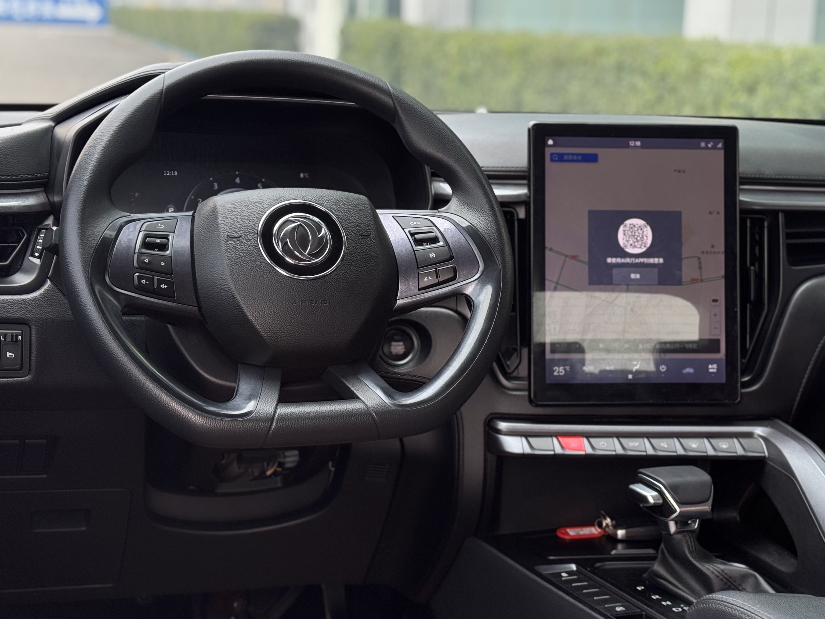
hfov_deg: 30.7
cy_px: 271
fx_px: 1501
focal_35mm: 63
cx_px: 440
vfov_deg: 23.3
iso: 64
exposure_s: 1/309
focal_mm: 6.76
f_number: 1.78
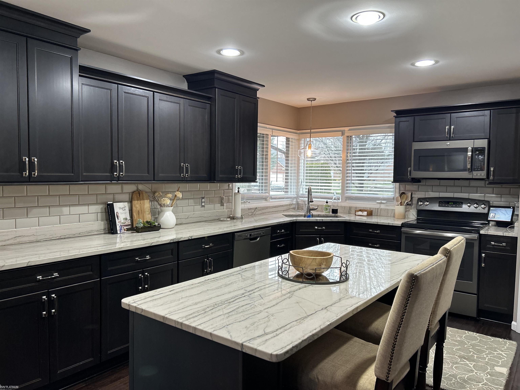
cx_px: 260
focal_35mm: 26
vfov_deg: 53.1
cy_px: 195
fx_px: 391
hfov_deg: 67.3
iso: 125
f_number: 1.5
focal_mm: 5.7
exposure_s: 1/60
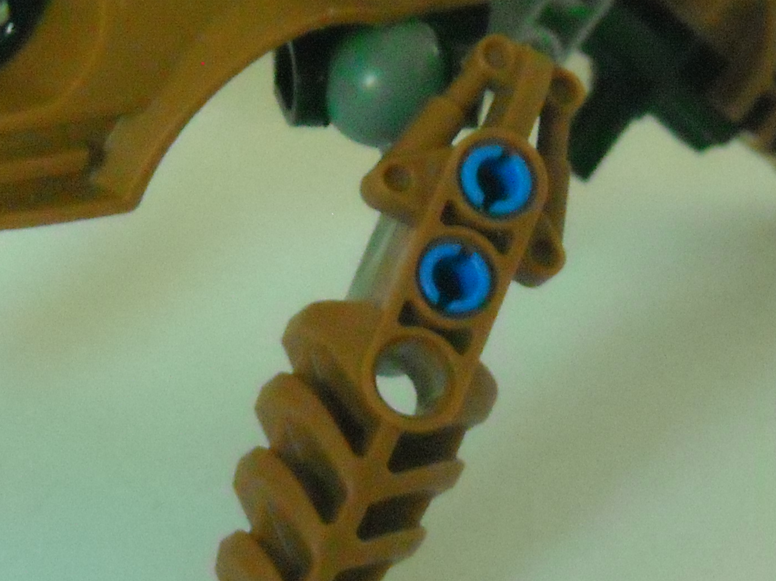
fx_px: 3990
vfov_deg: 8.3
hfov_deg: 11.1
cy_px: 216
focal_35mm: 178
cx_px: 186
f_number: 3.9
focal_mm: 12.3
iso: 800
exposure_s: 1/15
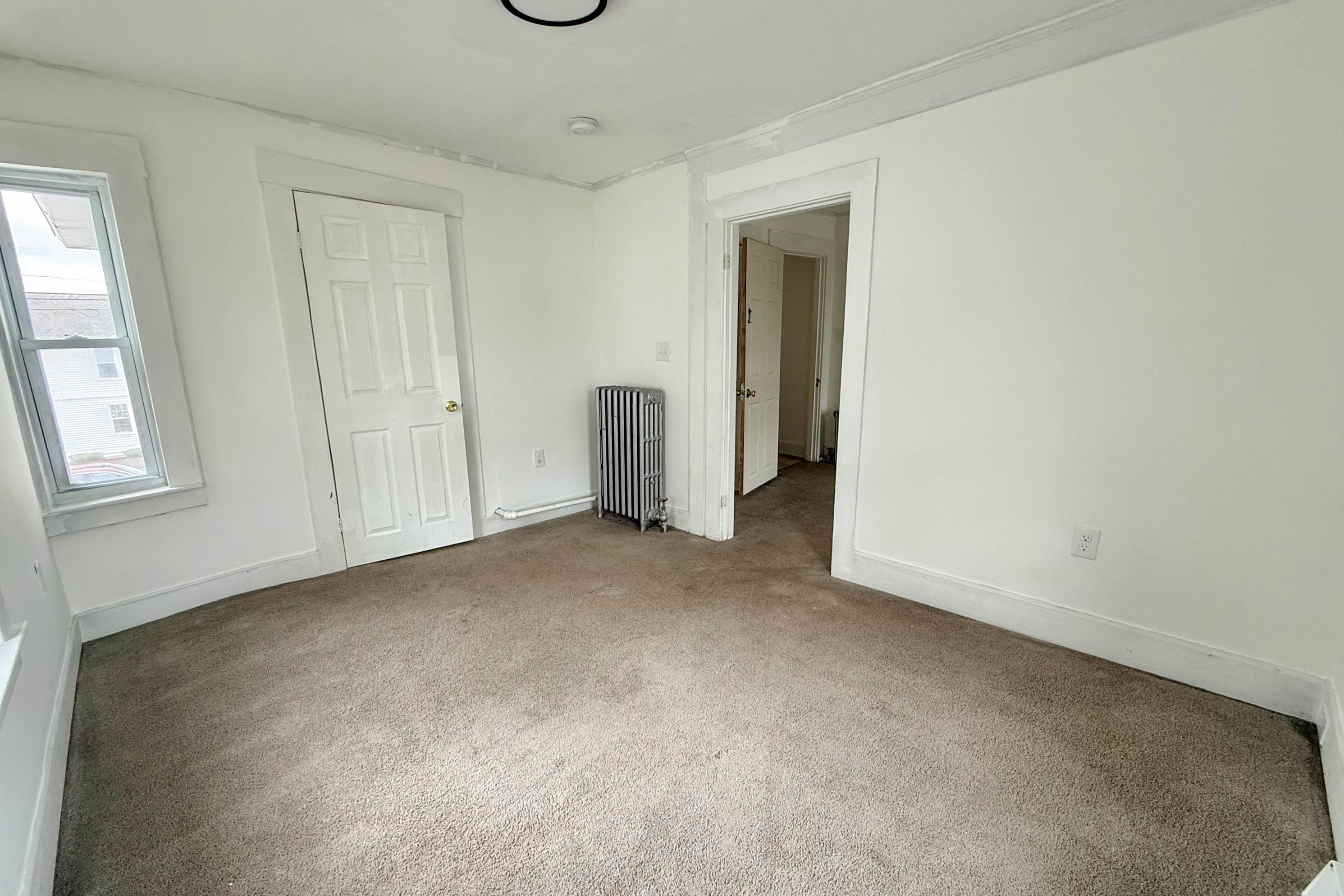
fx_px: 560
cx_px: 669
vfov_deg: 77.3
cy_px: 457
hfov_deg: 100.4
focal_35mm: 15
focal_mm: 2.22
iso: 160
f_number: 2.2
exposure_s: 1/99
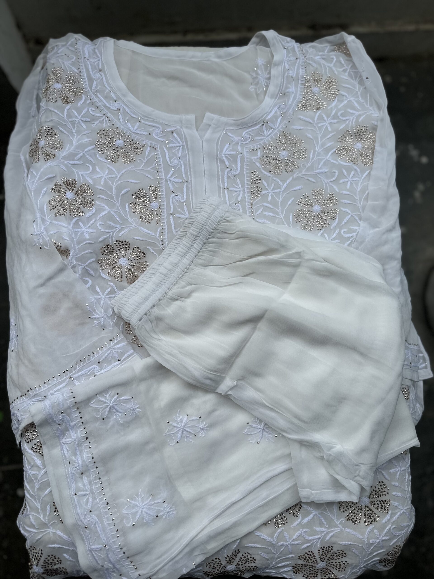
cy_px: 290
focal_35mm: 24
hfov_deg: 56.8
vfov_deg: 71.6
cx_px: 217
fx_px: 401
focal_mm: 6.86
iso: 80
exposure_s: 1/1916
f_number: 1.78
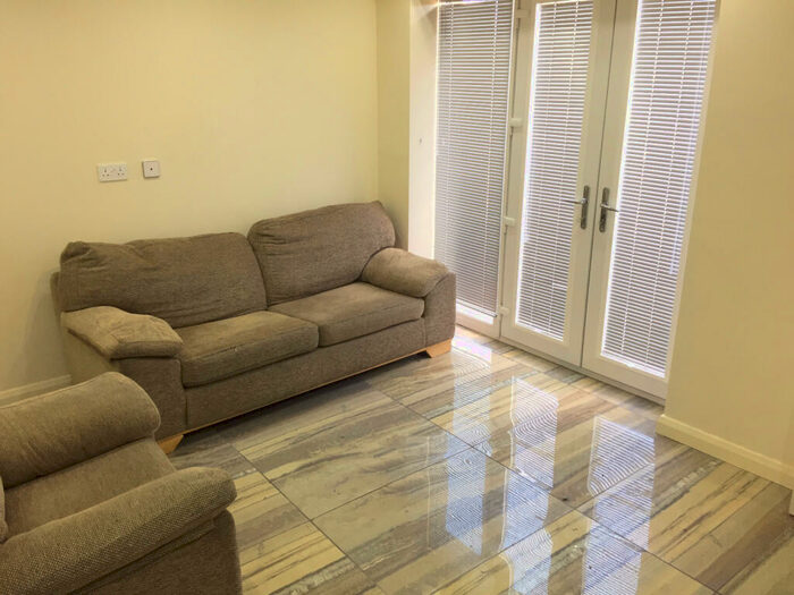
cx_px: 397
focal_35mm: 29
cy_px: 298
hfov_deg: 61.7
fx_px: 665
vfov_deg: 48.2
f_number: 2.2
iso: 80
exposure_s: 1/33
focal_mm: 4.15
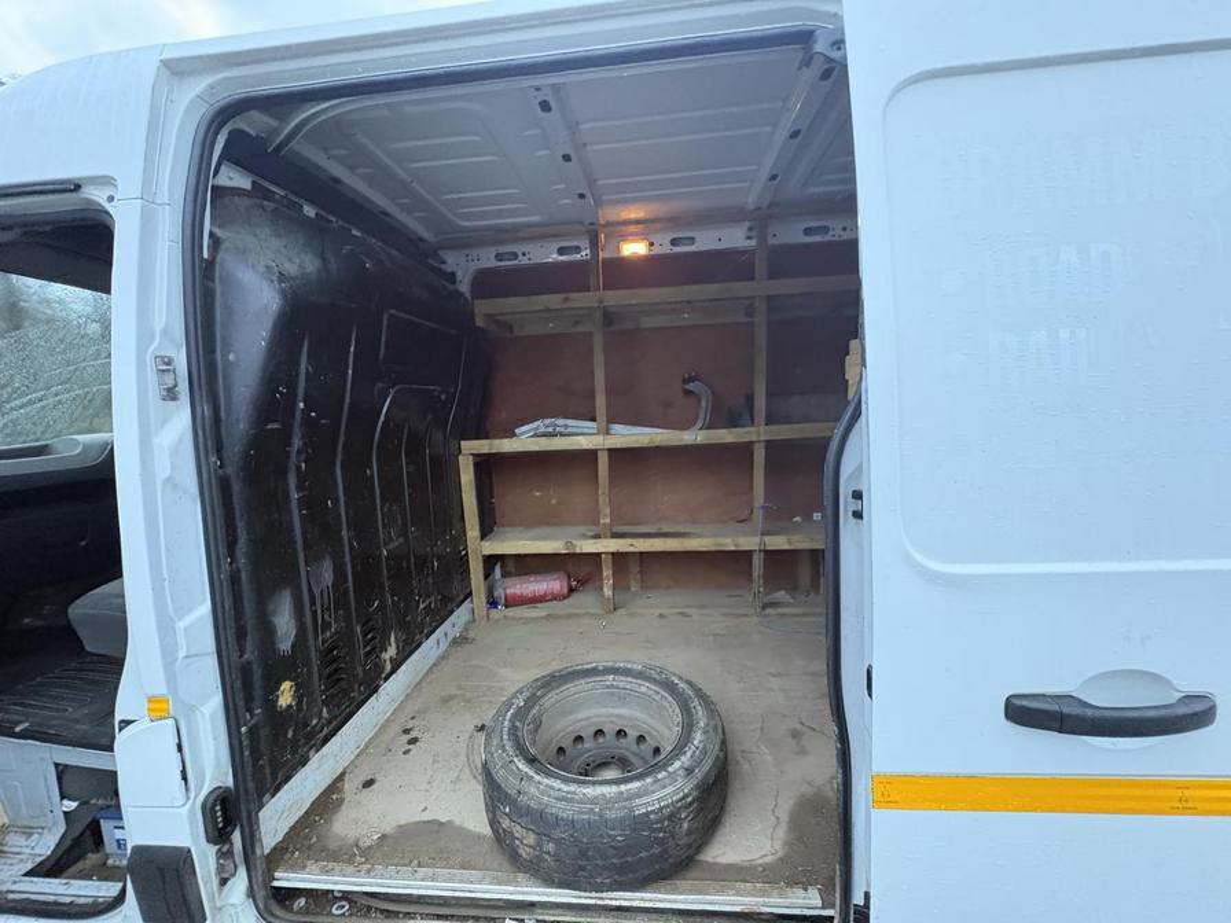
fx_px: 498
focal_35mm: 14
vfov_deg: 85.7
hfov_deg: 102.1
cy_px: 462
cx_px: 616
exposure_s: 1/60
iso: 800
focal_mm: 2.22
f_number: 2.2
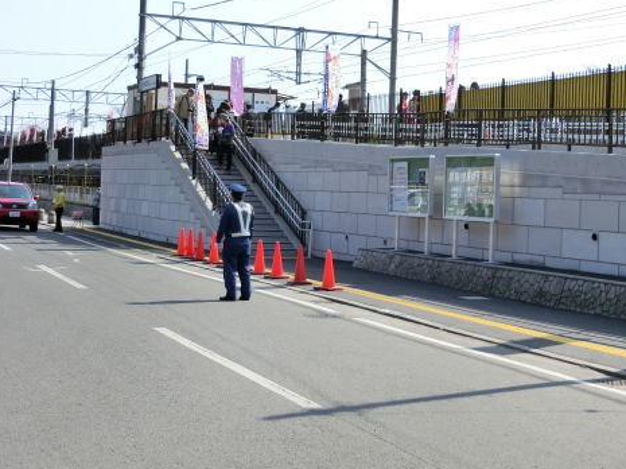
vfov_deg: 23.6
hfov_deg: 31.1
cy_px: 174
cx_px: 384
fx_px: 1120
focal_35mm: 62
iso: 80
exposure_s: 1/500
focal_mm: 8
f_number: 4.4
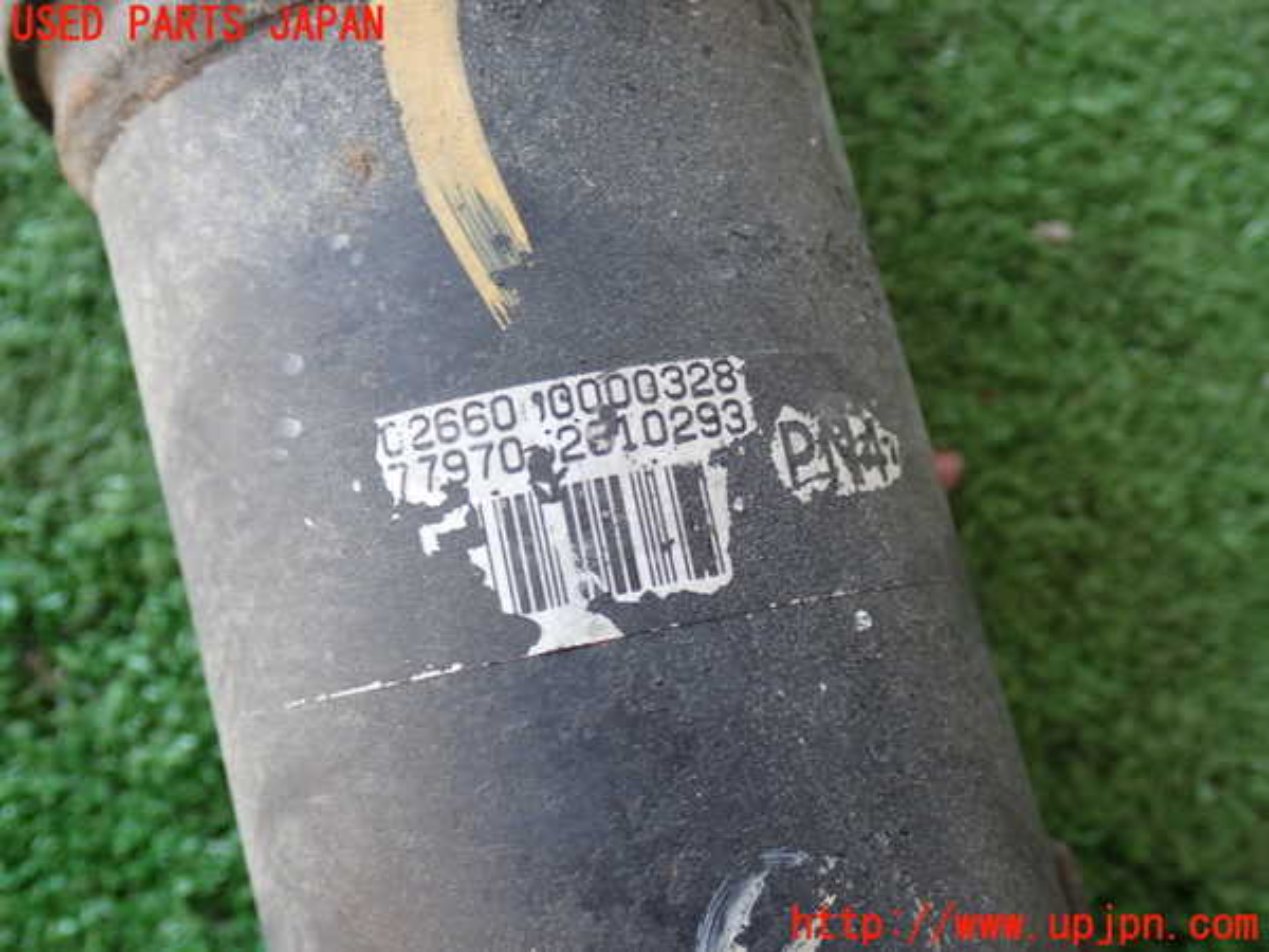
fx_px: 1503
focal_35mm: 41
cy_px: 476
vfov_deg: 35.1
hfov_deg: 45.8
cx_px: 634
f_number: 2.8
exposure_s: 1/50
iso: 200
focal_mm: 7.31
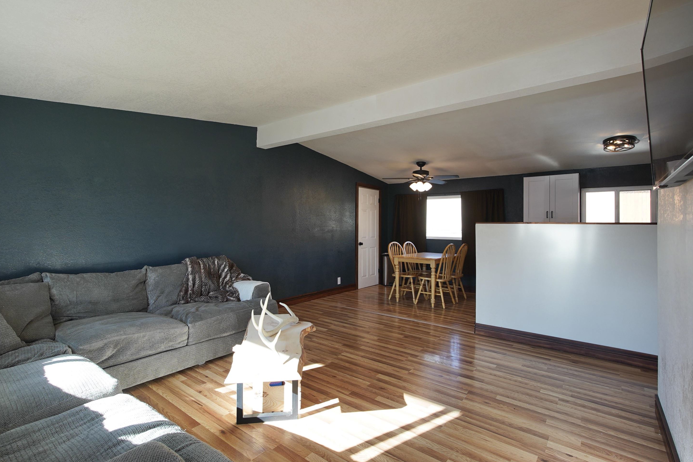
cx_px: 339
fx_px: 327
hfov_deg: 93.3
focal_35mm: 17
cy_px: 221
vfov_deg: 70.4
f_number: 4
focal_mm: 11
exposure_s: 1/60
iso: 125
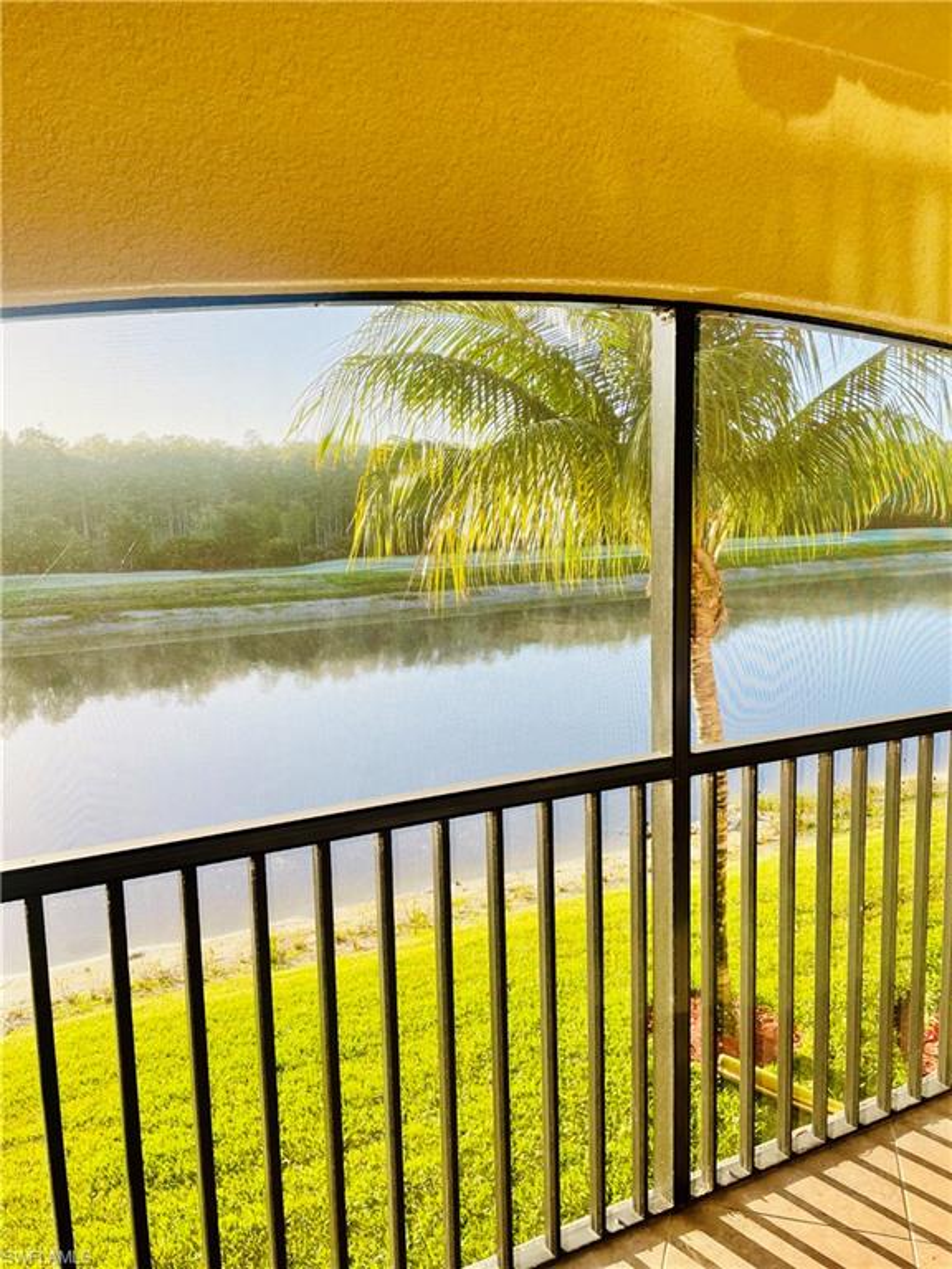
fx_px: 953
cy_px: 634
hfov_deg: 53.1
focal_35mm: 26
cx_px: 476
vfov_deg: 67.3
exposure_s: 1/686
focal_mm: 4.2
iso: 32
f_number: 1.6
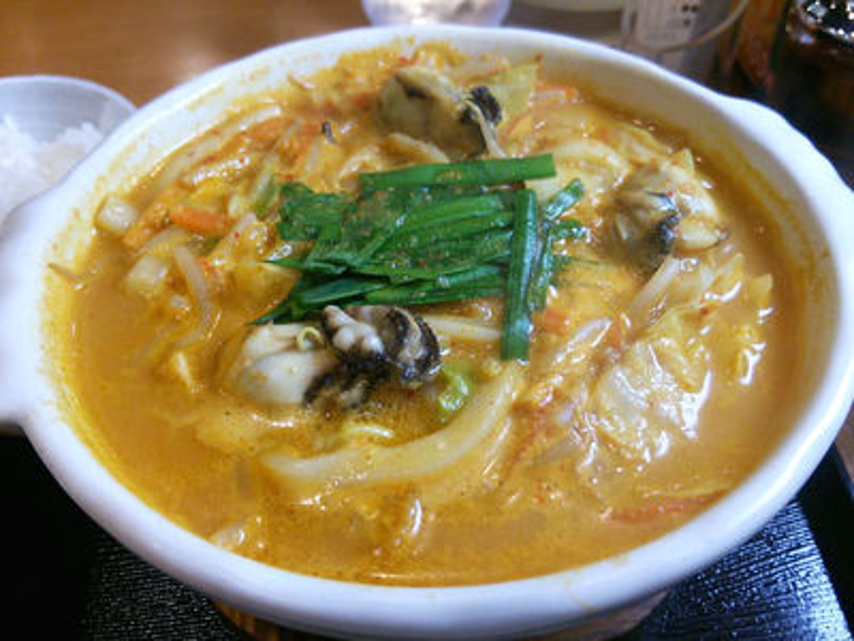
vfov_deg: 46.8
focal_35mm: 30
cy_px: 320
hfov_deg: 60.0
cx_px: 427
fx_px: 740
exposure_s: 1/56
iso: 80
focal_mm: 4.06
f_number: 1.94
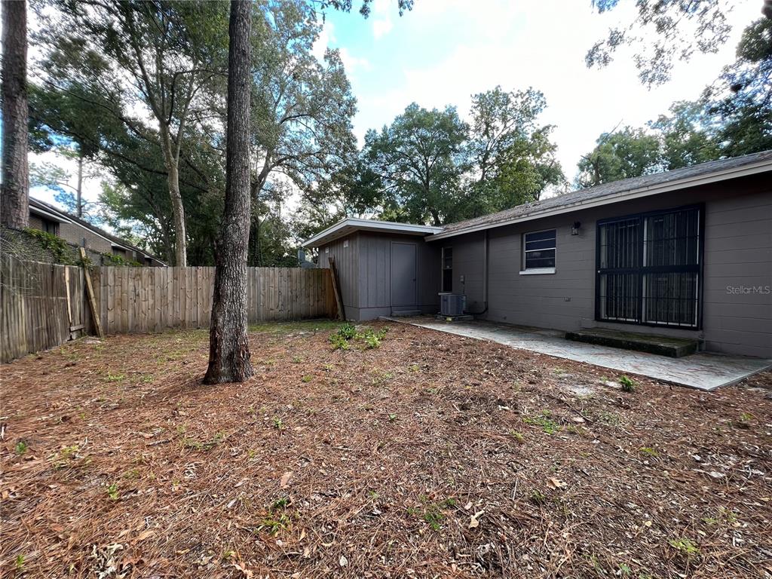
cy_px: 290
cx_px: 386
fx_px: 290
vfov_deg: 89.9
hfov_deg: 106.2
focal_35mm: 13
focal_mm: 1.57
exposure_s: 1/99
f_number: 1.8
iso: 32
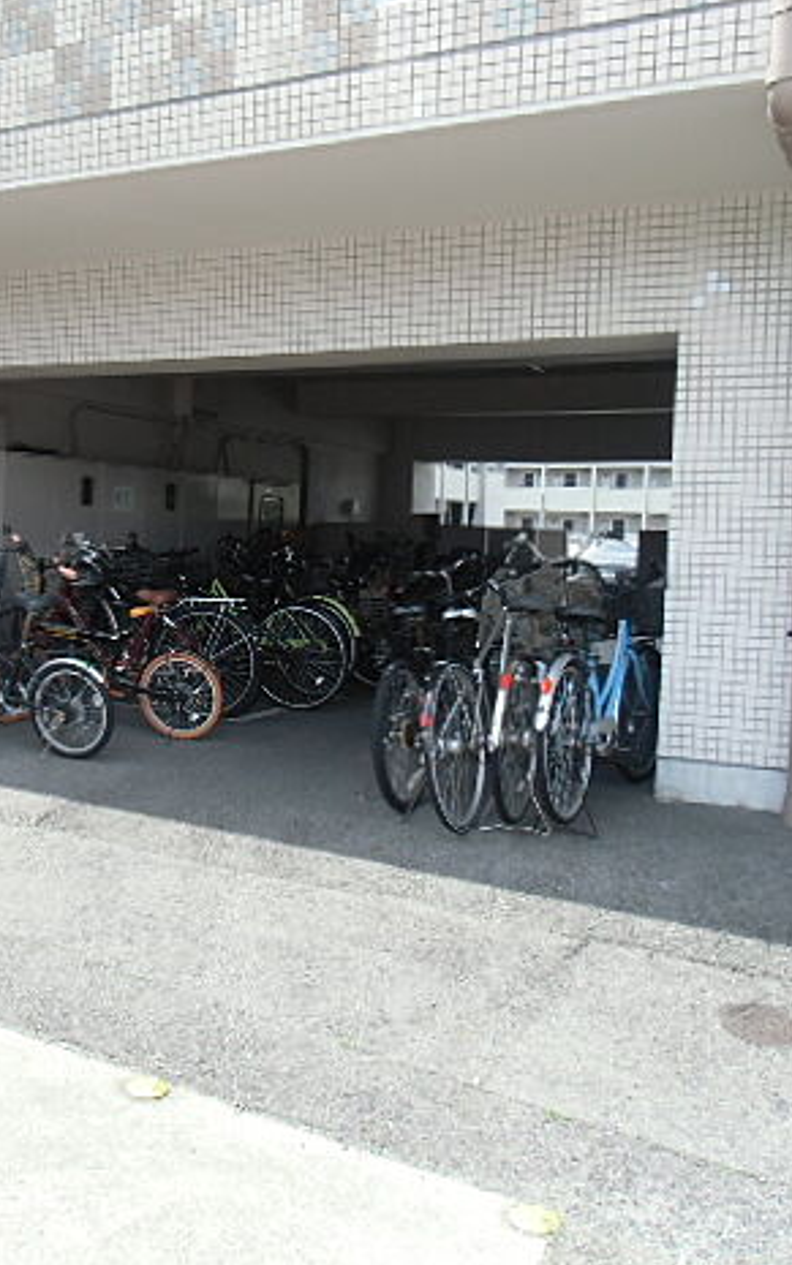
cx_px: 240
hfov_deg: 35.8
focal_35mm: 35
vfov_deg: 55.3
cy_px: 639
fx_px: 1208
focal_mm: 4.24
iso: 64
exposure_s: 1/200
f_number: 3
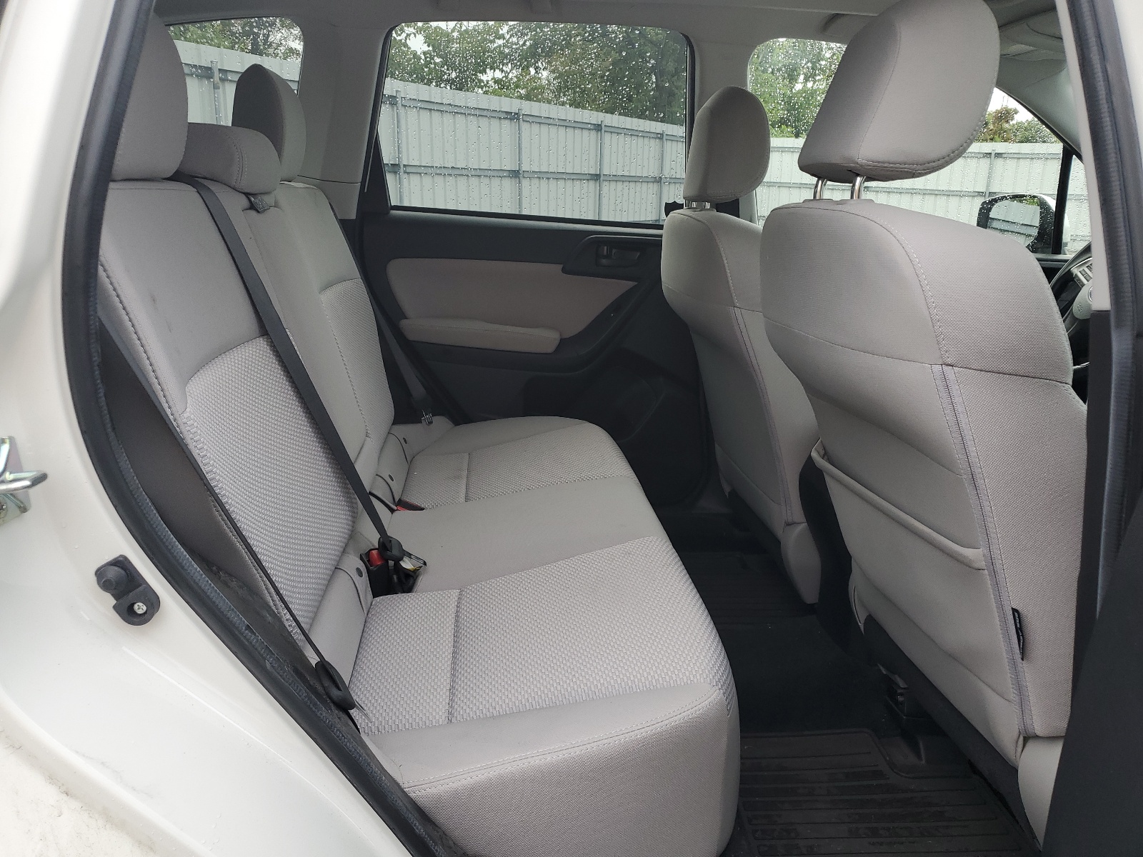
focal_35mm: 26
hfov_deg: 67.3
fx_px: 859
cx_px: 572
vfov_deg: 53.1
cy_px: 428
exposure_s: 1/270
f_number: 1.5
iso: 50
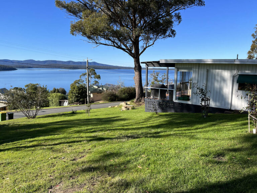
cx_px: 128
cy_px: 96
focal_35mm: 26
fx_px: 193
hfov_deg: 67.3
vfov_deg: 53.1
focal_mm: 5.1
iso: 50
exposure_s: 1/2632
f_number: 1.6
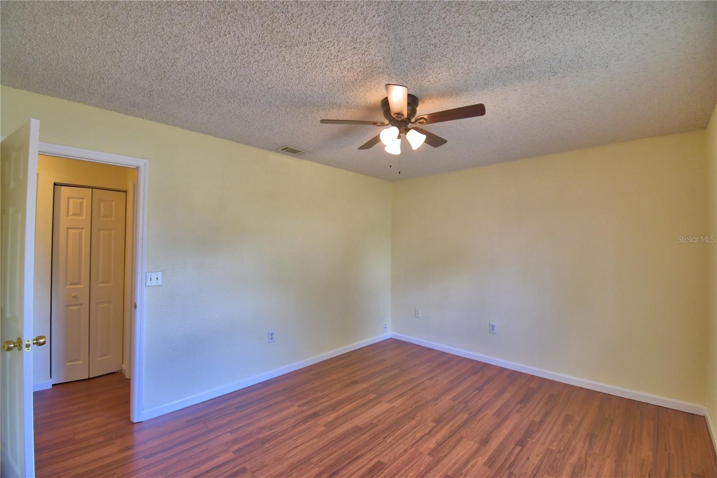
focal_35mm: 15
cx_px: 358
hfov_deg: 100.4
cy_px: 239
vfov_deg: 77.3
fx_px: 299
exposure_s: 1/100
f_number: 4.5
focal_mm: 10
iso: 400
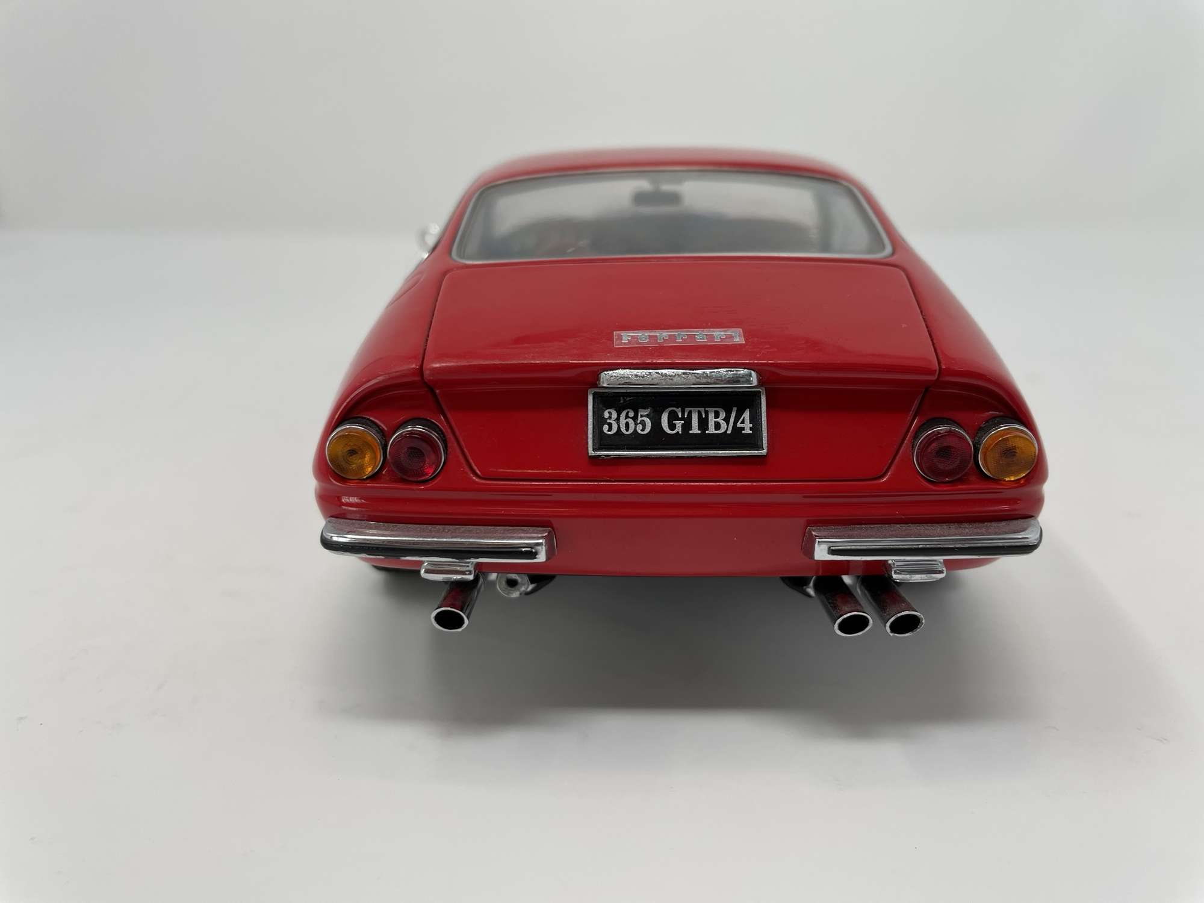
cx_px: 602
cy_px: 452
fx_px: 904
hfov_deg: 67.3
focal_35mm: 26
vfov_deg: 53.1
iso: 32
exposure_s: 1/317
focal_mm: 4.2
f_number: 1.6
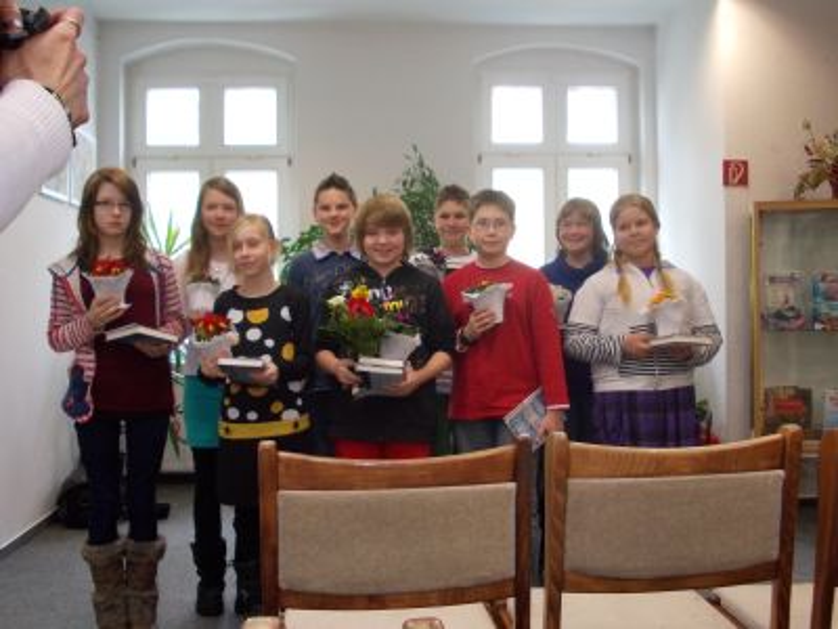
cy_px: 314
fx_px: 920
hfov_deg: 49.0
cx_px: 419
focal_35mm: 38
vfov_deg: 37.7
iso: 200
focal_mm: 5.3
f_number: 3.1
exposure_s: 1/30
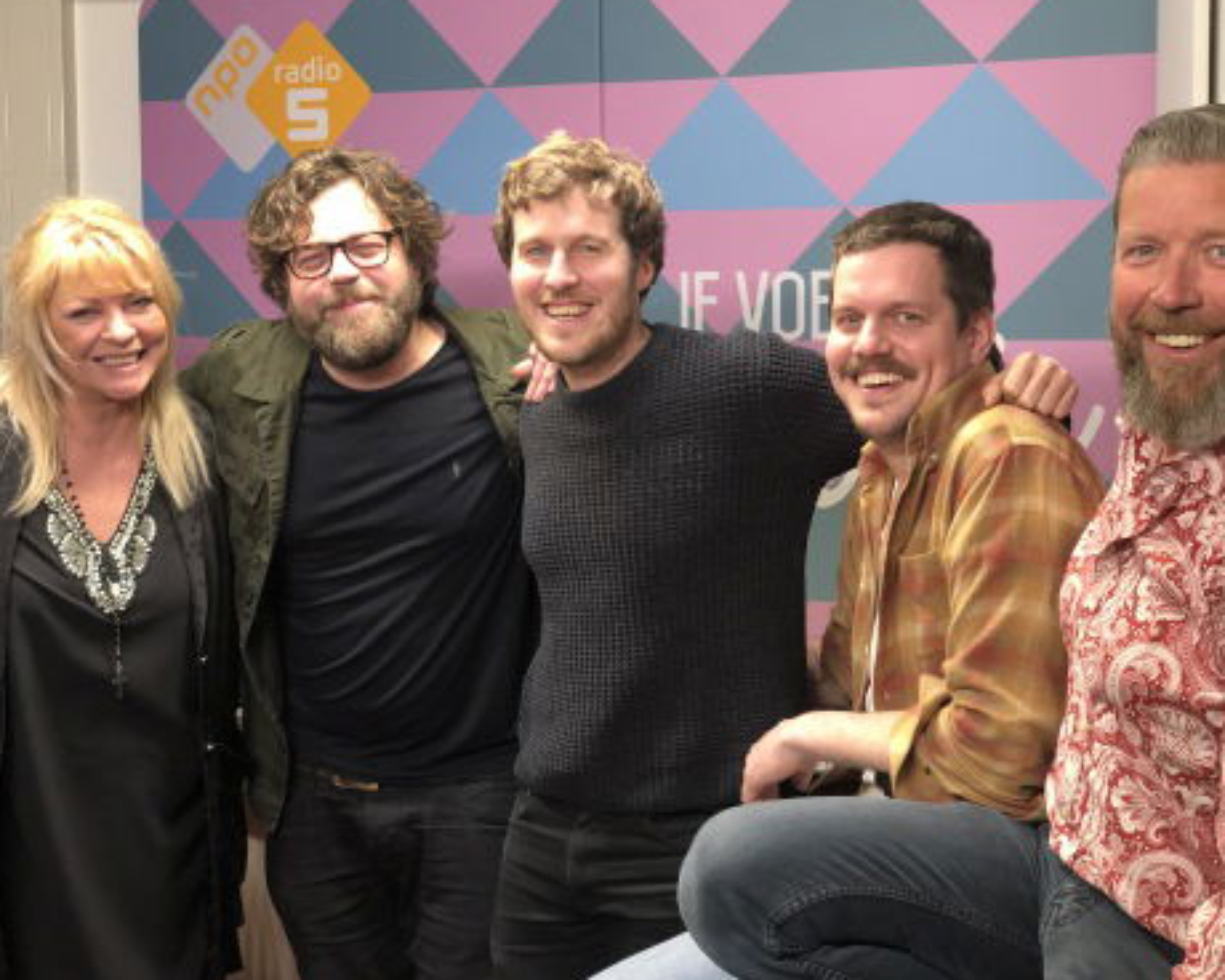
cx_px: 658
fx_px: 1994
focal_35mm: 55
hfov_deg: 34.1
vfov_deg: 27.6
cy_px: 486
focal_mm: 6
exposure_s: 1/33
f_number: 2.4
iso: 125
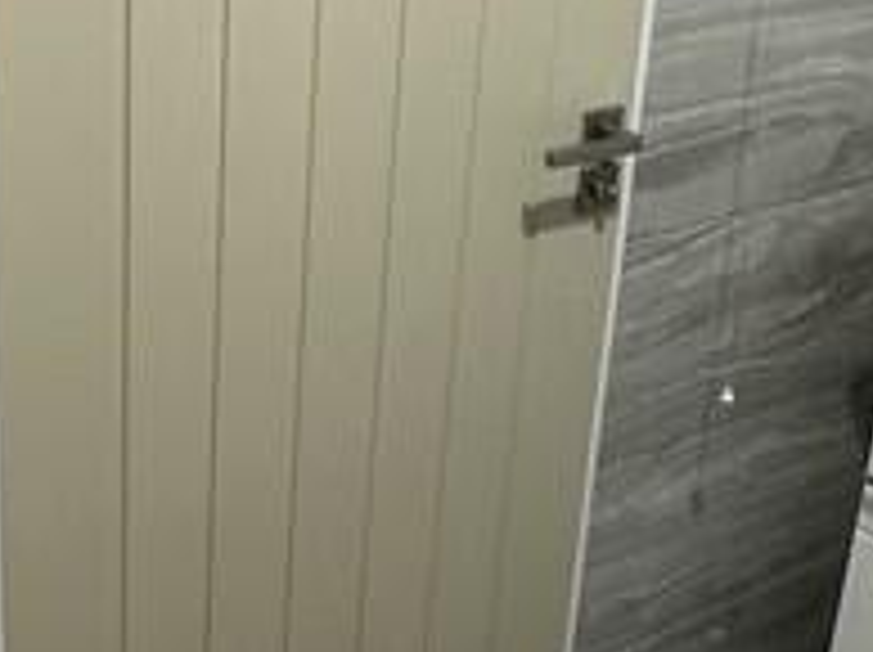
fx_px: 1864
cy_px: 346
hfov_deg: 26.3
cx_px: 374
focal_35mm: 74
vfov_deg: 19.9
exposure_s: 1/50
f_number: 2.2
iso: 160
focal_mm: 2.22
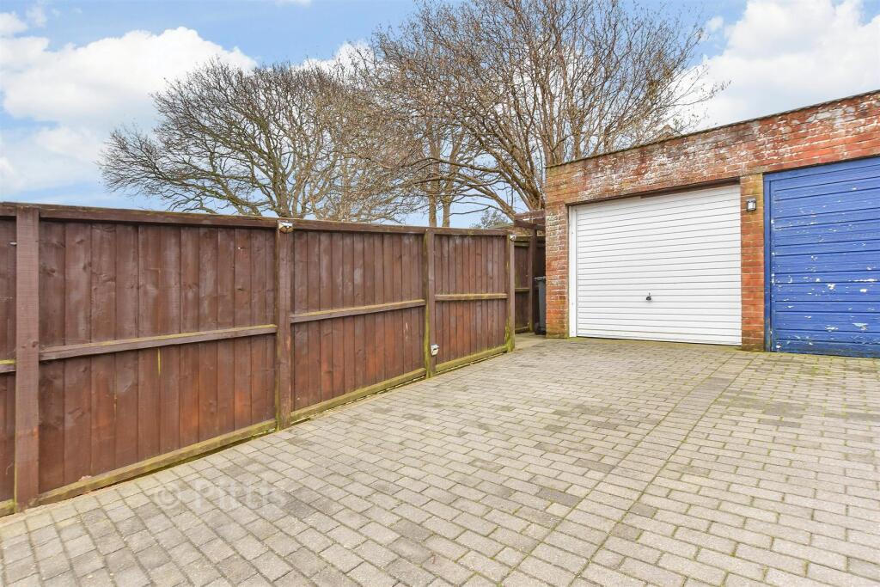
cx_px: 440
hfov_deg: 93.3
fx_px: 416
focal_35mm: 17
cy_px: 294
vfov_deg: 70.5
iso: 160
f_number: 8
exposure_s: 1/15
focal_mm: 11.5
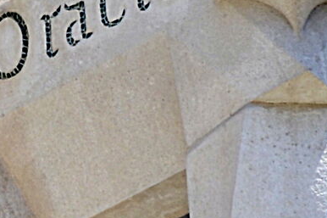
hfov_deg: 2.1
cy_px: -212
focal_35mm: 980
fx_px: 8898
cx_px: -585
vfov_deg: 1.4
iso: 100
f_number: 7.1
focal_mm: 105
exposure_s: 1/200
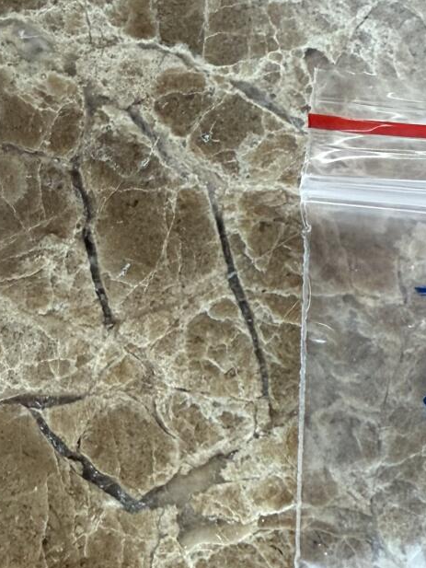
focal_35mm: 70
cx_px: 594
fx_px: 1148
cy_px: 489
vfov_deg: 27.0
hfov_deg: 19.0
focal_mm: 2.22
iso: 125
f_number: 2.2
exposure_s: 1/99
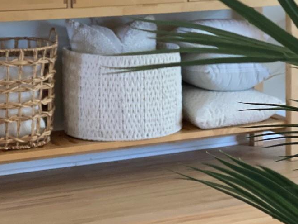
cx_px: 215
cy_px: 55
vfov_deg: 11.7
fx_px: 1085
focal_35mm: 126
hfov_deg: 15.6
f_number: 2
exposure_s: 1/60
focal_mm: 6
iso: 125
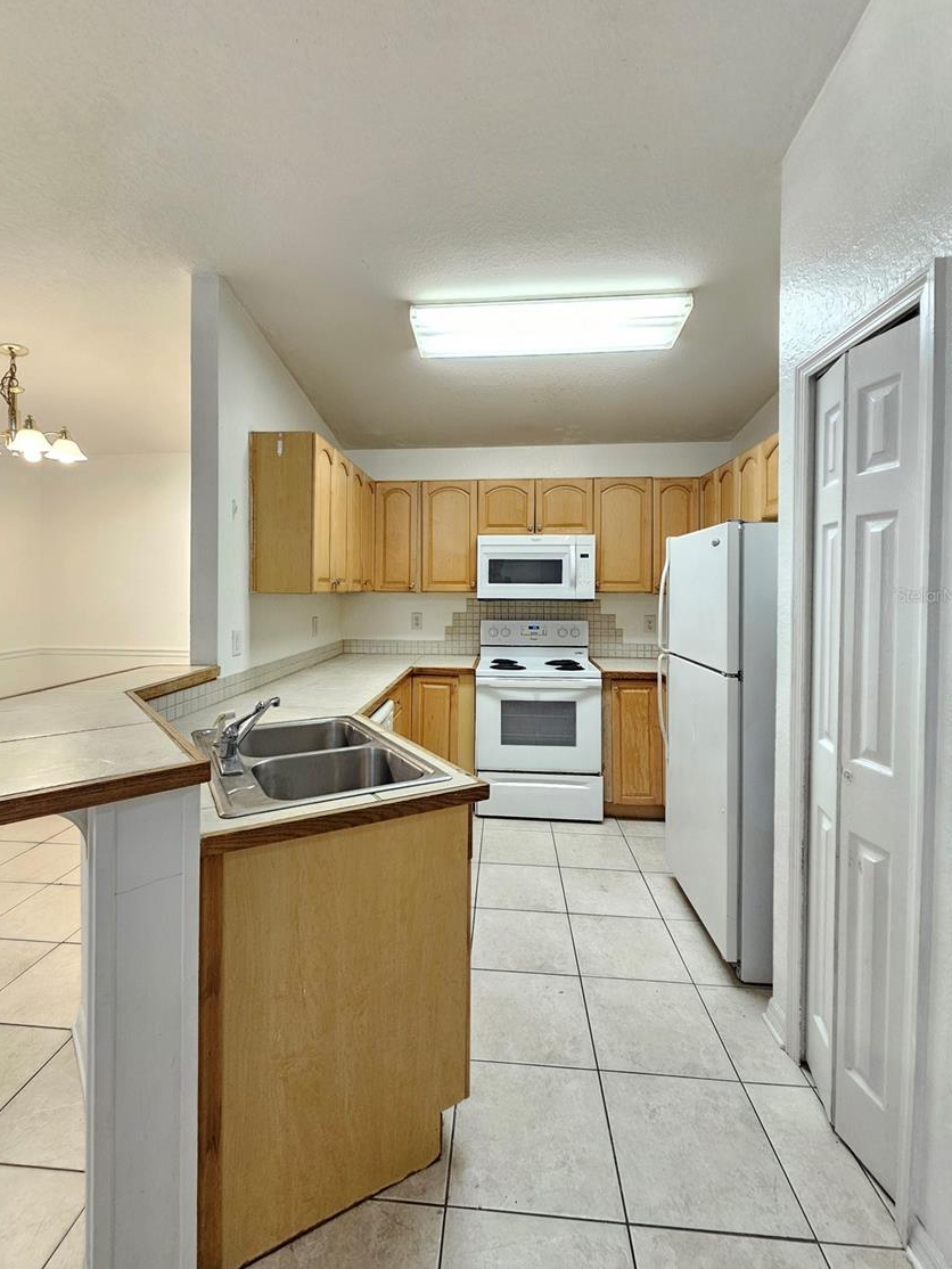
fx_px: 513
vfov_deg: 101.9
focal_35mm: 14
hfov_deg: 85.7
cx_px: 465
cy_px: 595
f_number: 2.2
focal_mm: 2.2
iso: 200
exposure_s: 1/60
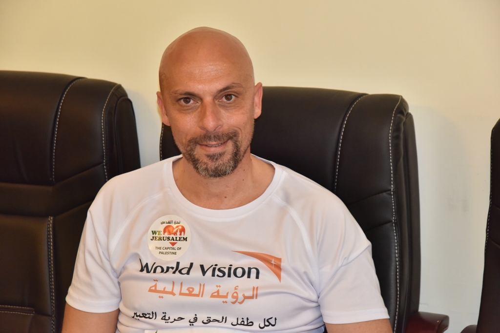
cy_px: 166
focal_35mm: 105
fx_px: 1458
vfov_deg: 13.0
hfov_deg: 19.5
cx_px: 250
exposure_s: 1/250
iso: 2500
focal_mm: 105
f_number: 7.1
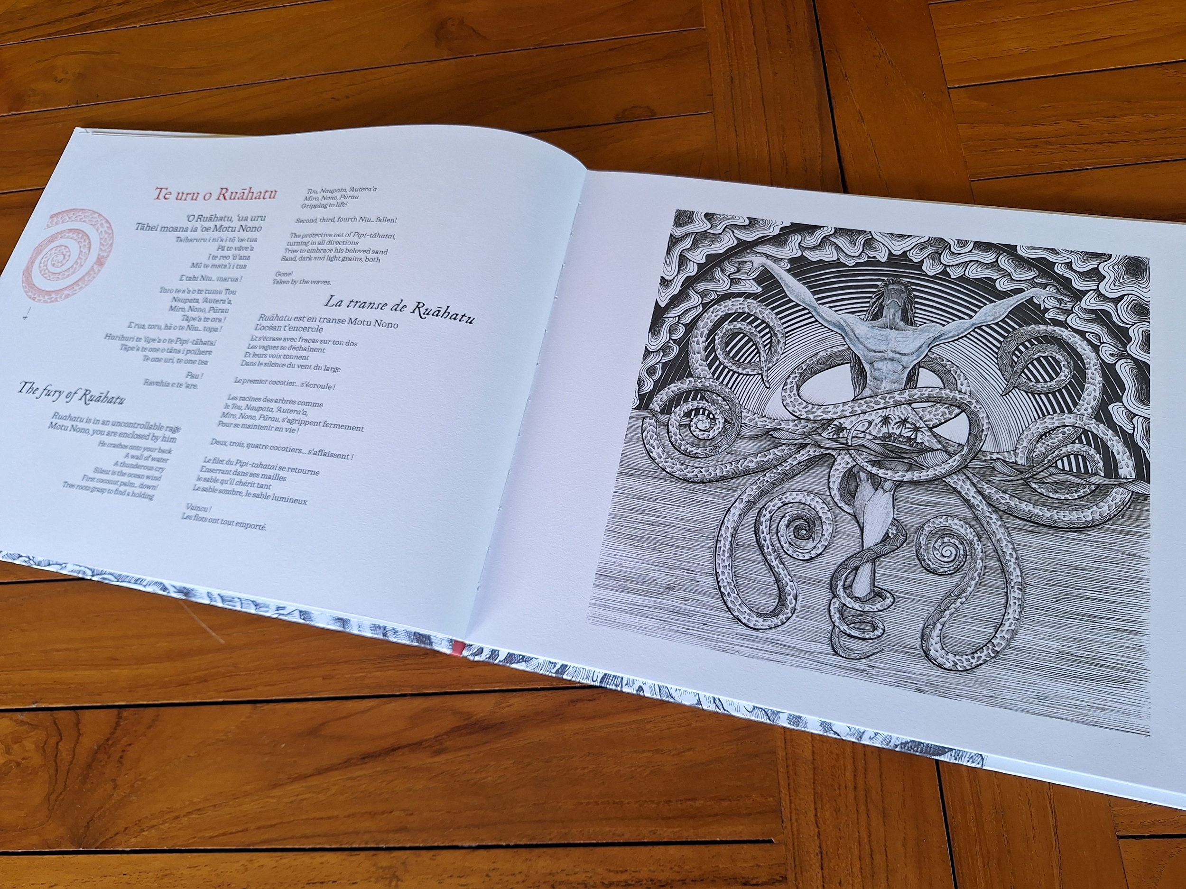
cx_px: 593
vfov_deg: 58.9
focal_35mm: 23
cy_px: 444
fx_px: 788
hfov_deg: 73.9
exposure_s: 1/100
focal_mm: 5.54
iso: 40
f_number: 1.8
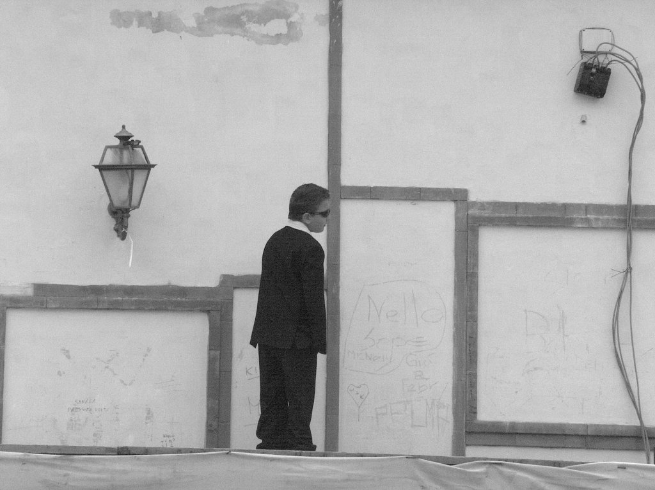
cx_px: 328
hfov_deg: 7.8
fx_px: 4802
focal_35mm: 254
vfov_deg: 5.8
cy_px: 245
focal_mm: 52.19
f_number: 10.4
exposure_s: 1/671
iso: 400
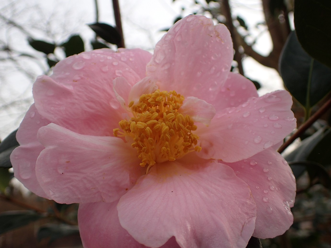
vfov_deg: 46.8
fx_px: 287
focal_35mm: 30
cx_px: 166
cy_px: 124
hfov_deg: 60.0
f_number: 2.3
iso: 100
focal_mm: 5.5
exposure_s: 1/800
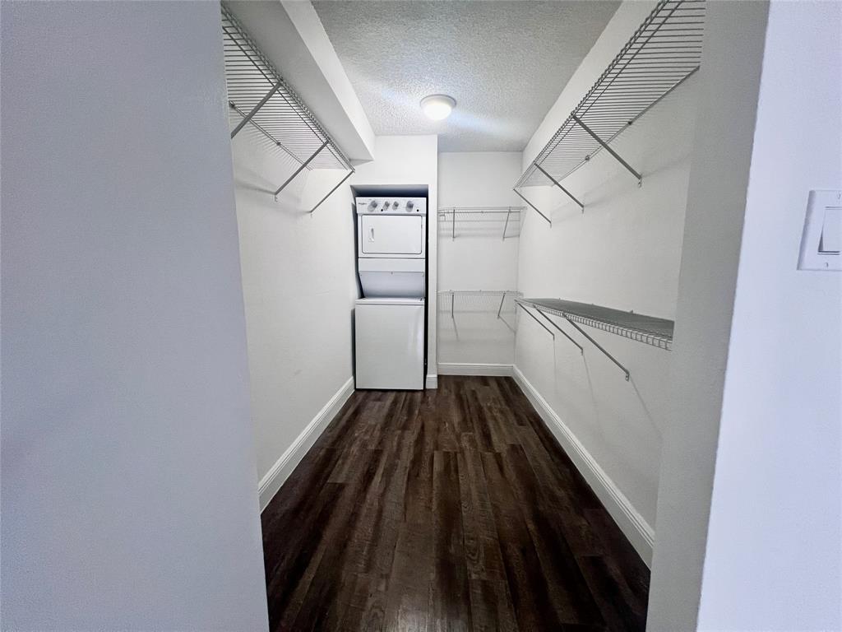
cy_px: 316
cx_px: 421
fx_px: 316
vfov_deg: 89.9
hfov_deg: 106.2
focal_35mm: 13
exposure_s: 1/60
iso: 250
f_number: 1.8
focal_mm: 1.57
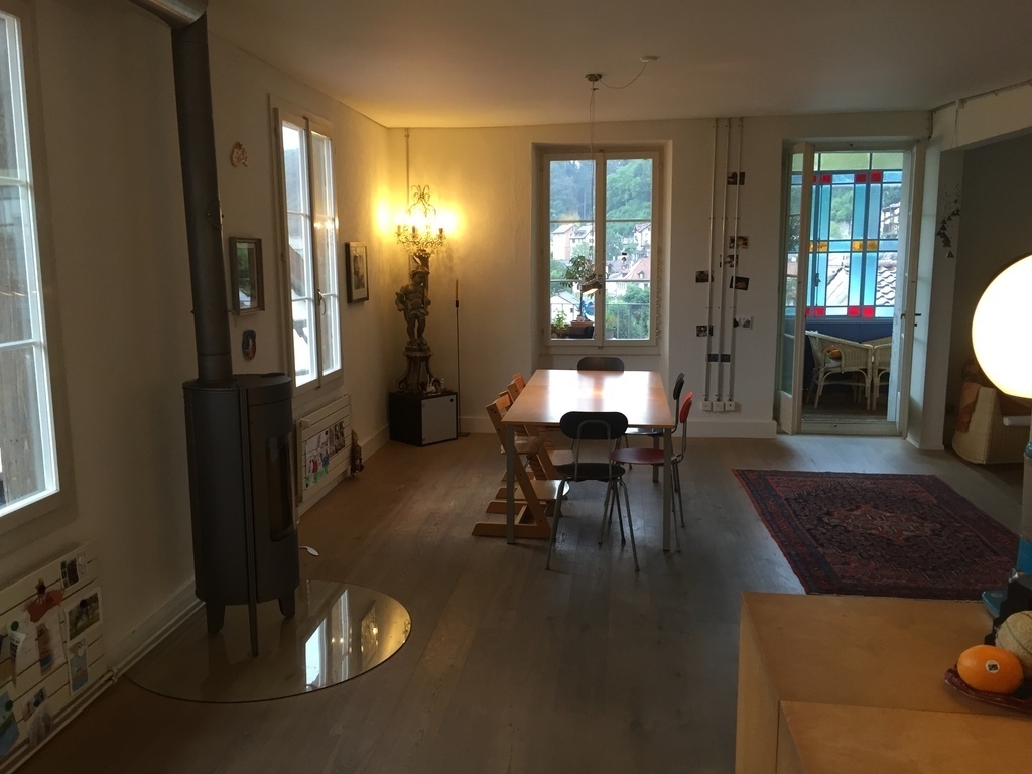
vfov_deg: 48.2
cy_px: 387
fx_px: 865
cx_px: 516
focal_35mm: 29
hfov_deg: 61.7
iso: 50
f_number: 2.2
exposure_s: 1/33
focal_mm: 4.15
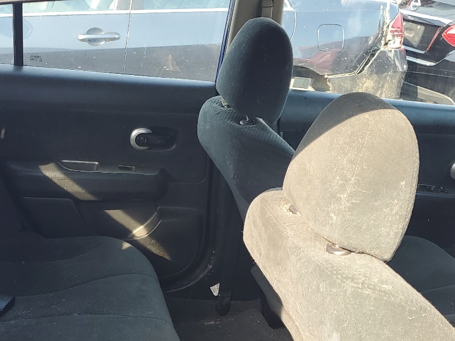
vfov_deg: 27.4
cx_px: 122
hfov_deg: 36.1
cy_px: 279
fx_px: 683
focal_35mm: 52
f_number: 1.5
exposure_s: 1/192
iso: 50
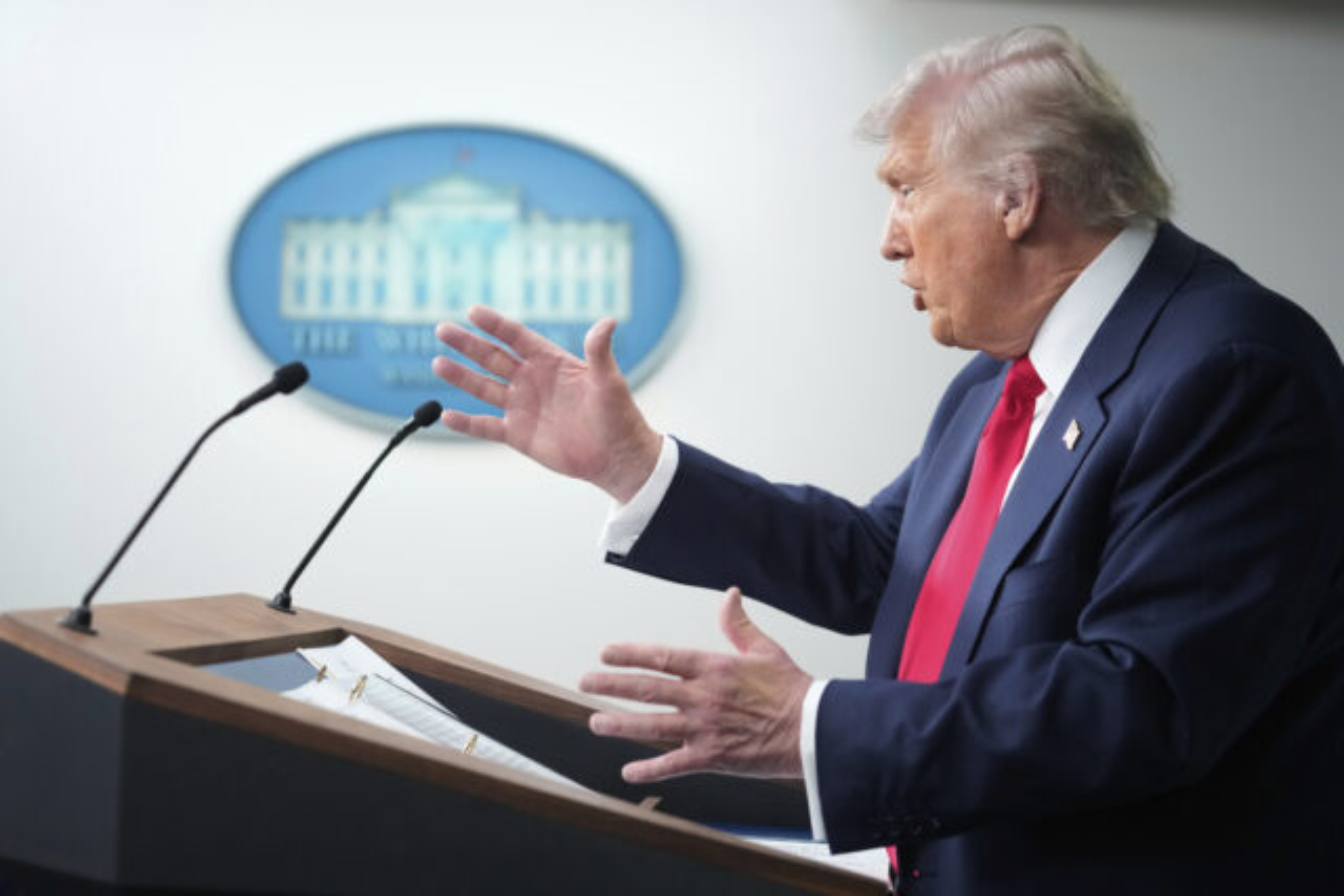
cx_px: 672
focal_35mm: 70
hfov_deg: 28.8
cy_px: 448
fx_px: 2614
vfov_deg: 19.5
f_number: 2.8
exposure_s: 1/640
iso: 3200
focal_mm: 70
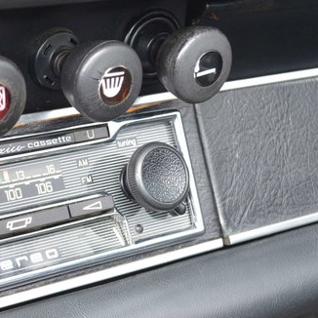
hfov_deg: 19.3
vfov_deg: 19.9
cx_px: -5
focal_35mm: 87
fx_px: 904
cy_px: 184
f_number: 4.5
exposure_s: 1/30
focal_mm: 29
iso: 1250
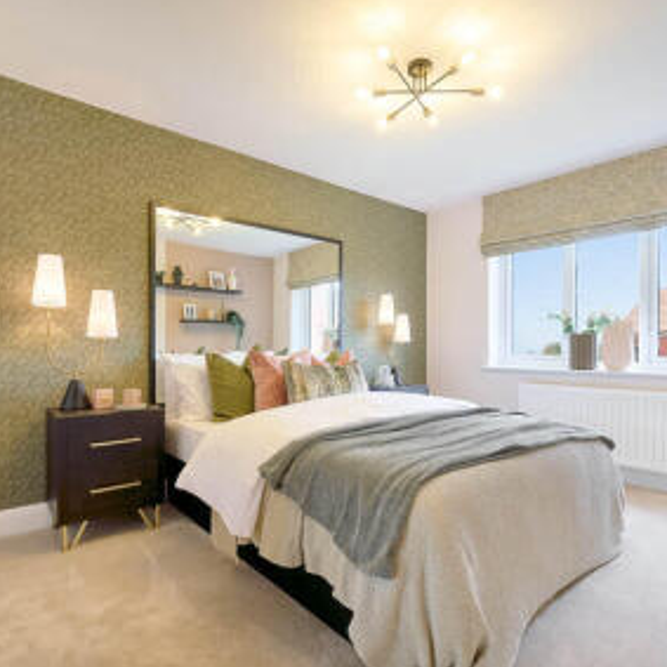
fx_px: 436
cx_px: 344
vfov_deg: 74.8
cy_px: 343
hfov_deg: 74.8
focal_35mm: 20
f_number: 10
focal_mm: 14
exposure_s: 1/5
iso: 100
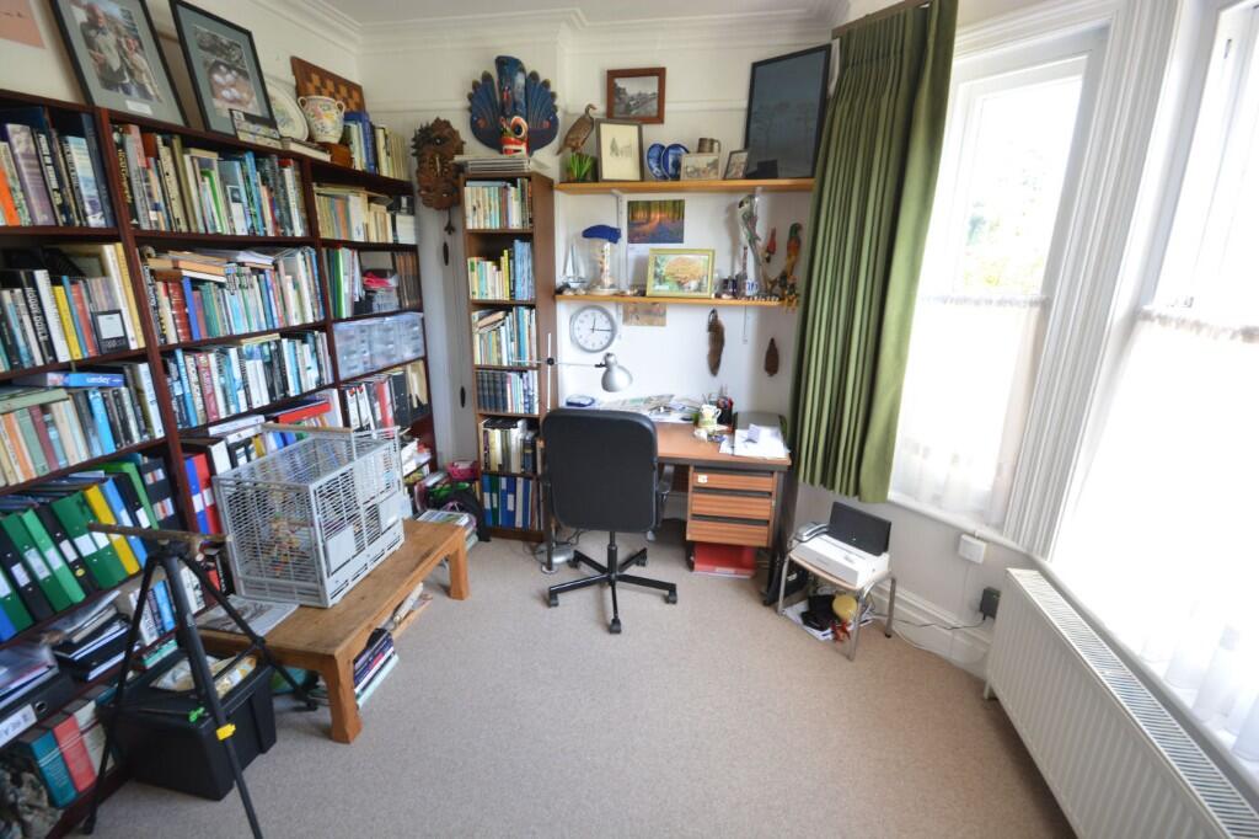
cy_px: 420
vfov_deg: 77.3
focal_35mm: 15
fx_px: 524
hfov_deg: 100.4
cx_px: 630
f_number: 8
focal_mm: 10
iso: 400
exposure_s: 1/13
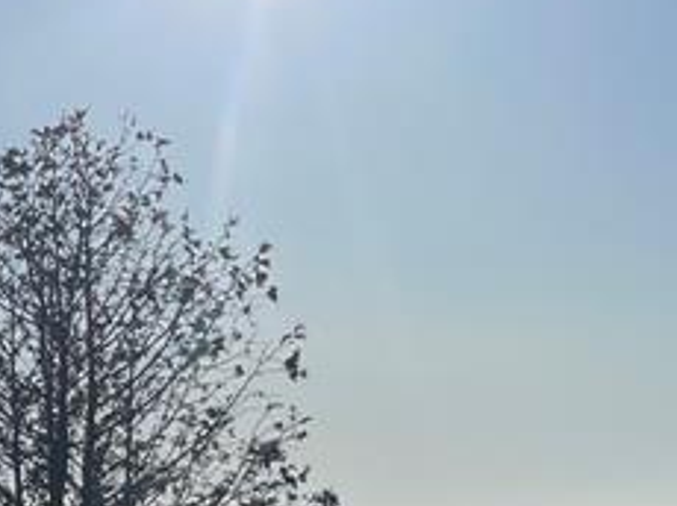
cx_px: -353
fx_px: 2266
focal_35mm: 116
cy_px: 856
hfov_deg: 15.6
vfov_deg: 11.9
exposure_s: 1/15152
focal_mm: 5.1
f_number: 1.6
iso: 50
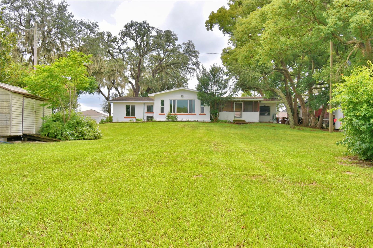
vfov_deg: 43.6
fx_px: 311
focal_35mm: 30
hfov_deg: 61.9
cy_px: 124
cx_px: 186
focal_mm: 20
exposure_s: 1/250
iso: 100
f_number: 8
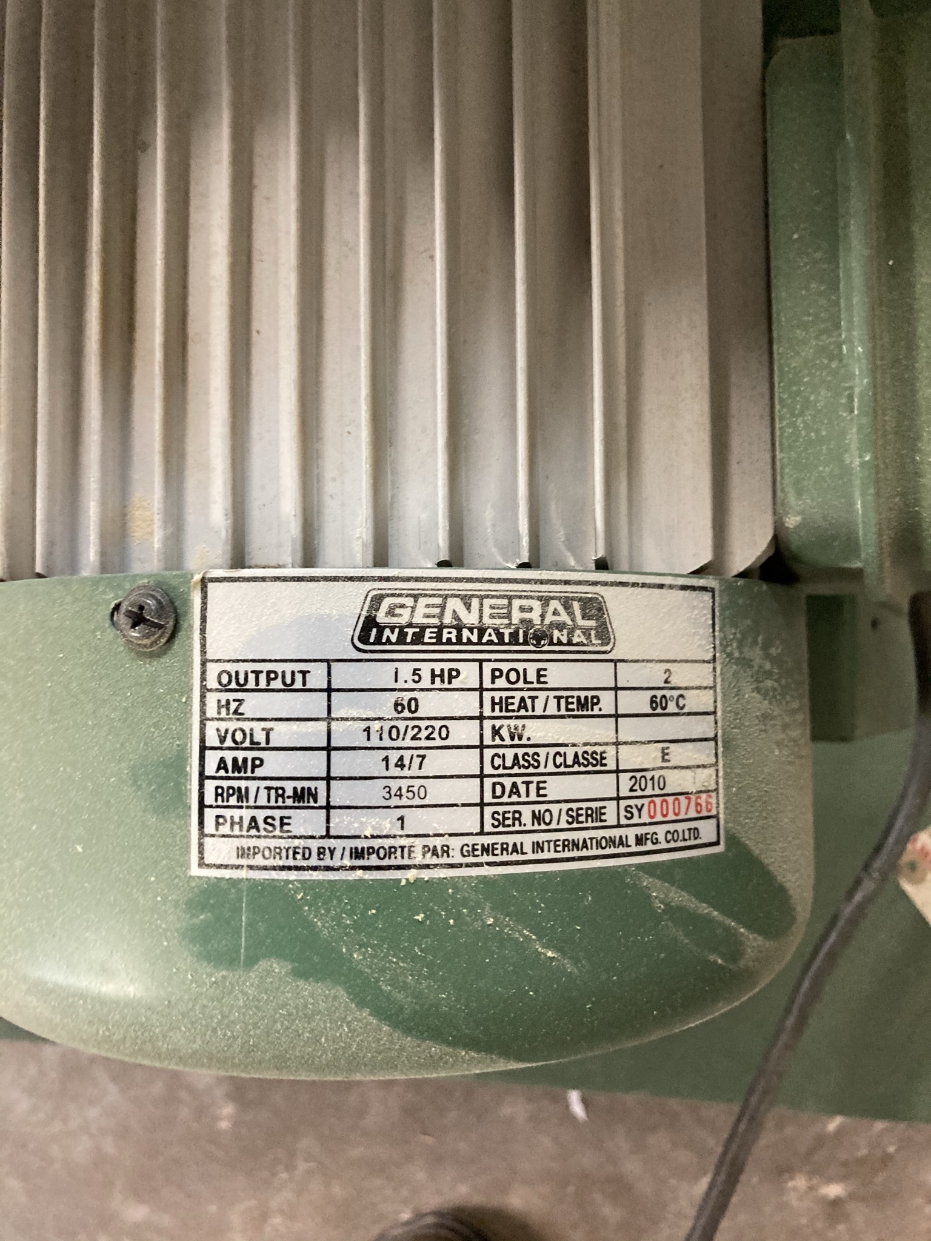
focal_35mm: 28
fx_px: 1004
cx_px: 466
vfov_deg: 63.4
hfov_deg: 49.7
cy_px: 620
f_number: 1.8
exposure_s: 1/30
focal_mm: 3.99
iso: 320
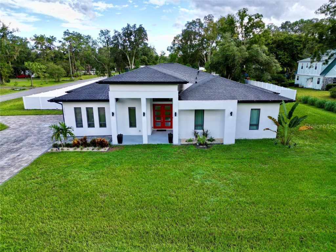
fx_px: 233
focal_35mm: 24
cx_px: 168
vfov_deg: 56.8
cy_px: 126
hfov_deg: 71.6
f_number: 1.7
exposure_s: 1/640
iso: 100
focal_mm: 6.72
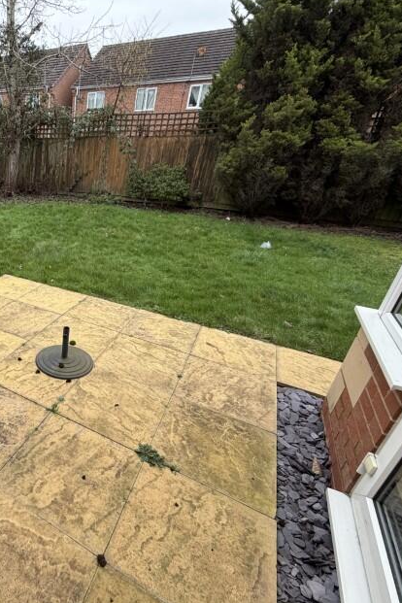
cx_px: 38
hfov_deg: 53.9
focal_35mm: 20
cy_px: 302
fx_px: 335
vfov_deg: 84.0
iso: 125
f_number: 2.2
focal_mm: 2.22
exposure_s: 1/121
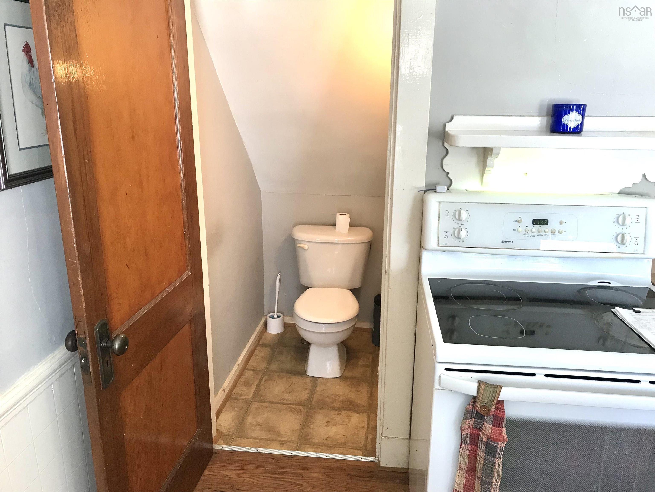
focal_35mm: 28
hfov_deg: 63.4
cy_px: 246
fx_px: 530
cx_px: 328
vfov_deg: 49.7
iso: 32
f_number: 1.8
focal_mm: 3.99
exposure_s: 1/24
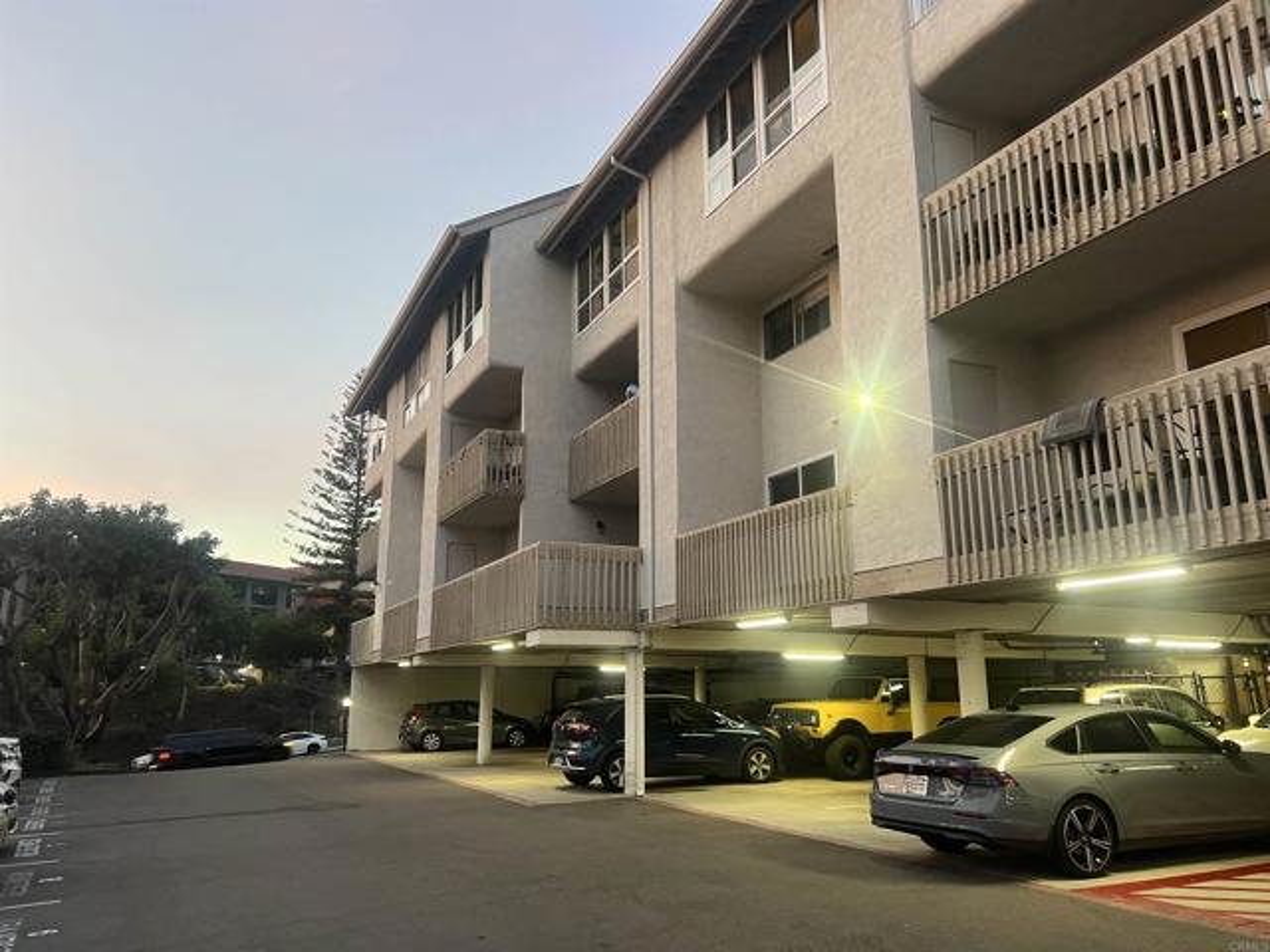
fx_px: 954
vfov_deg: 53.1
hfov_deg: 67.3
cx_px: 635
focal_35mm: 26
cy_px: 476
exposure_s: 1/60
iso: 125
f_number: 1.5
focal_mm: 5.7
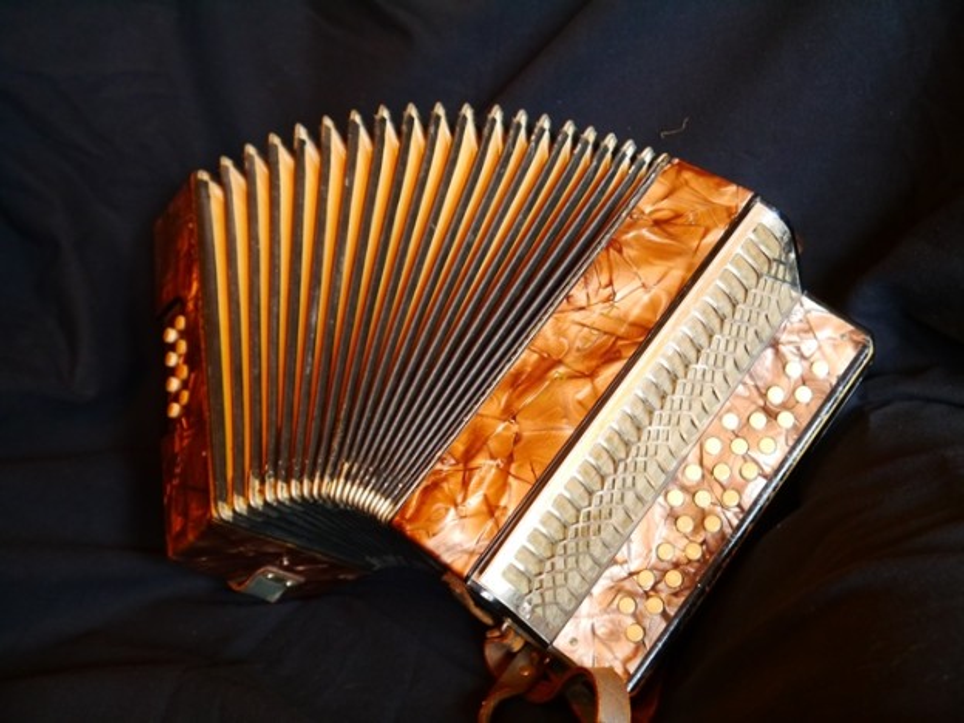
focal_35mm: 42
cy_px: 362
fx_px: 1170
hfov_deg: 44.8
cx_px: 482
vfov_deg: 34.3
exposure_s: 1/13
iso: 800
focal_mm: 21
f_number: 4.3
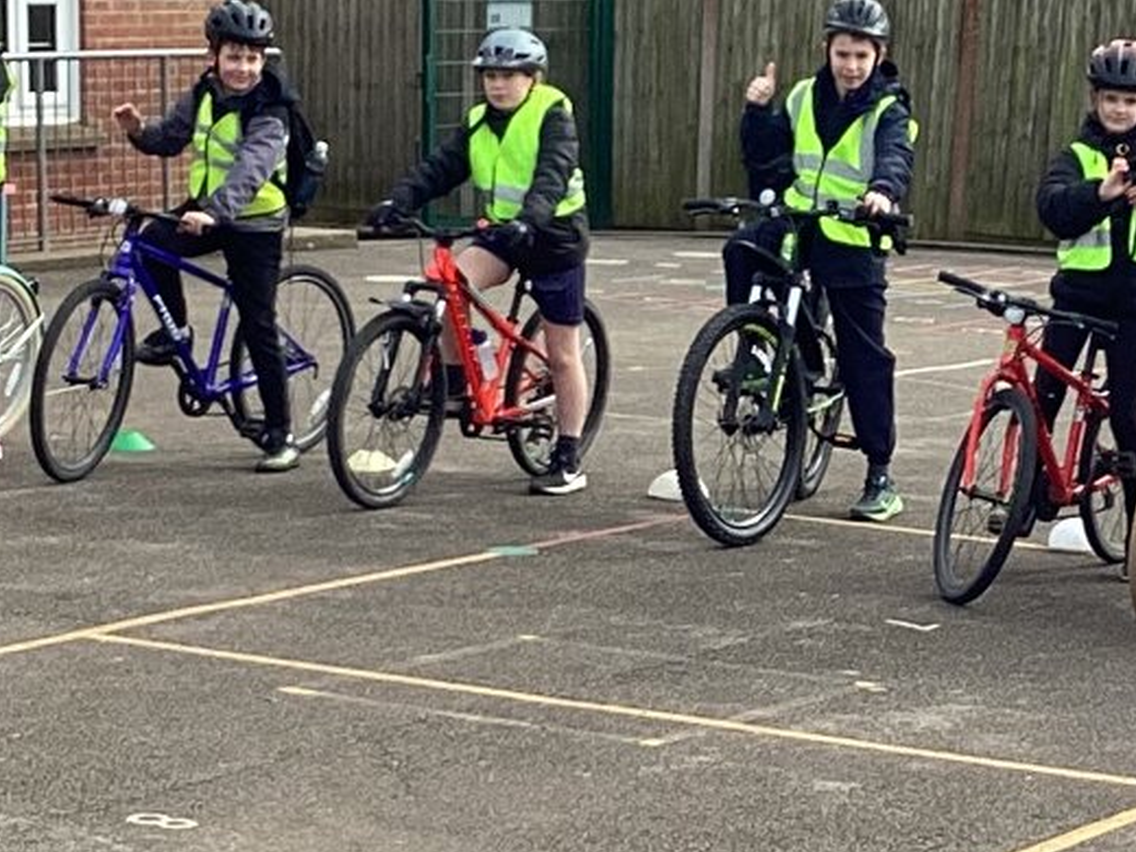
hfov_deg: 16.1
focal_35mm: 122
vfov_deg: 12.1
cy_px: 555
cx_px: 793
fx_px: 4004
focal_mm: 3.3
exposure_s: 1/455
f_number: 2.4
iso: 25
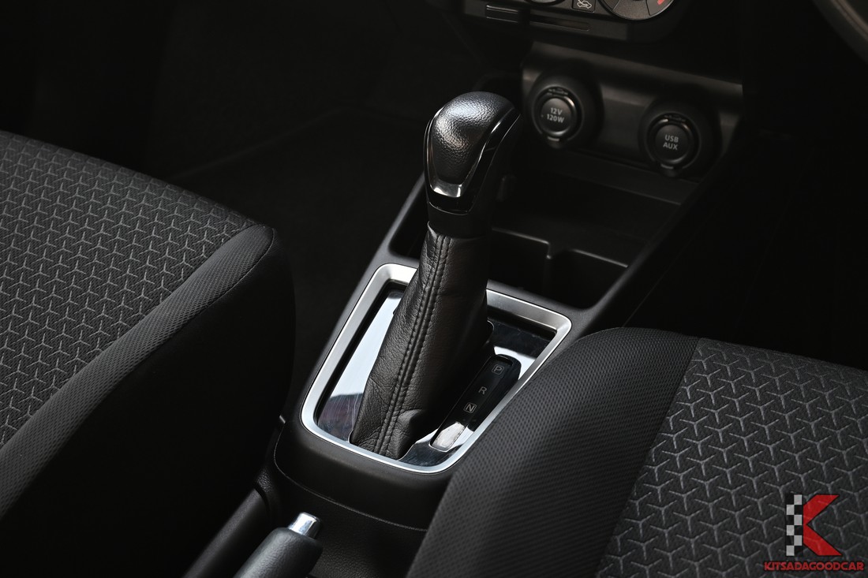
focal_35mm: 55
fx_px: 1326
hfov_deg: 36.3
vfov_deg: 24.6
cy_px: 289
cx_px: 434
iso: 200
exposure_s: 1/30
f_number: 5.6
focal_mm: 37
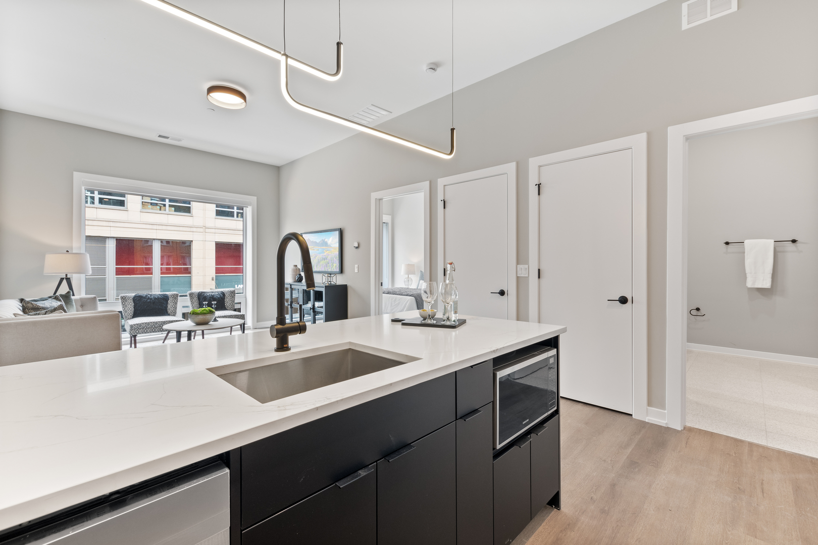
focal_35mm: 15
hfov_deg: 100.4
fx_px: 341
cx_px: 409
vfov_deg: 77.3
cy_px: 272
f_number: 9
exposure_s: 1.3
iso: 160
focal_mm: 10
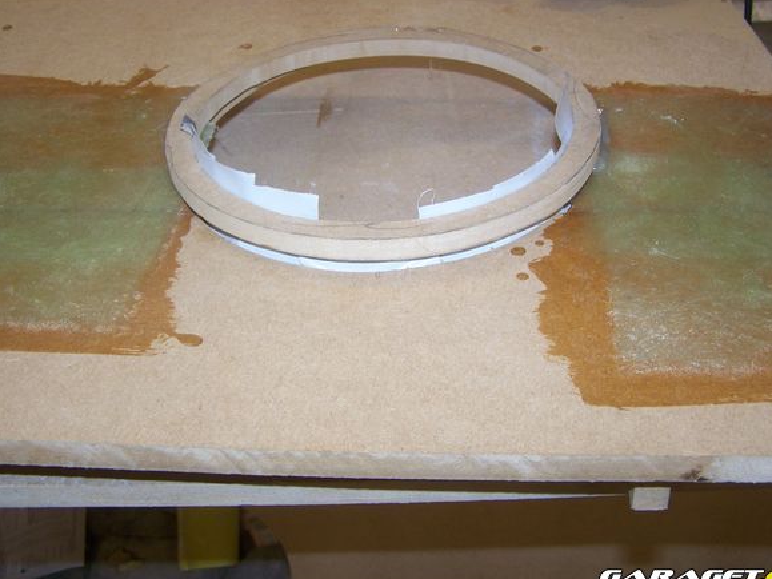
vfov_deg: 34.3
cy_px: 269
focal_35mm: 42
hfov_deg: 44.8
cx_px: 401
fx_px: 936
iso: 80
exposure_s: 1/60
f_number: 2.8
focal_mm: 6.3
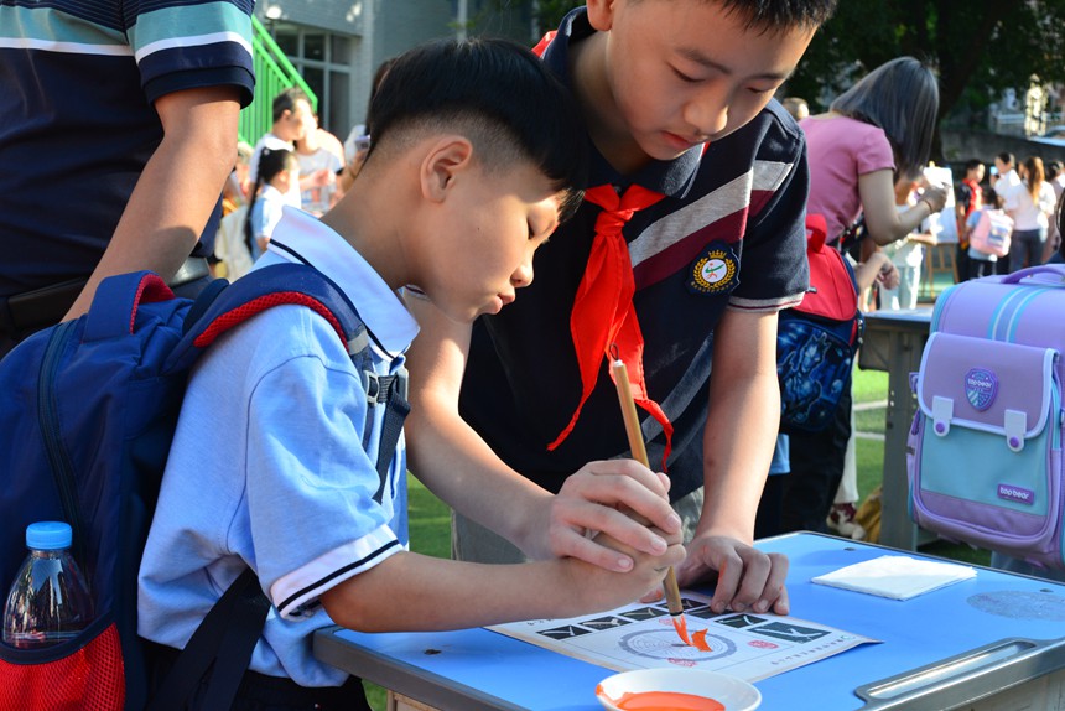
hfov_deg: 39.6
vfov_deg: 27.0
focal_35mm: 50
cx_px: 532
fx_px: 1480
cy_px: 356
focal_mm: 50
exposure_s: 1/320
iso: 1000
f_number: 8
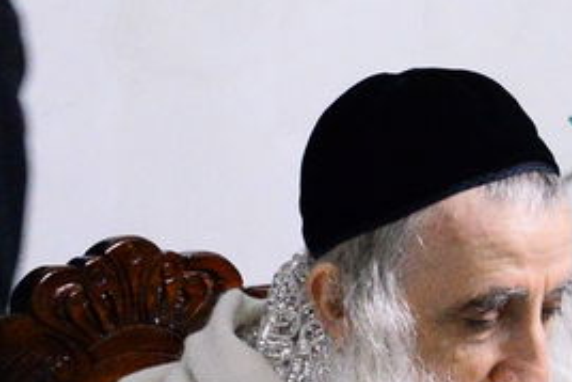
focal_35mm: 219
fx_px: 3481
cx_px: 1082
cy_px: 240
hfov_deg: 8.9
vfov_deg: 6.3
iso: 6400
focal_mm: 42
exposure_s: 1/30
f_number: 4
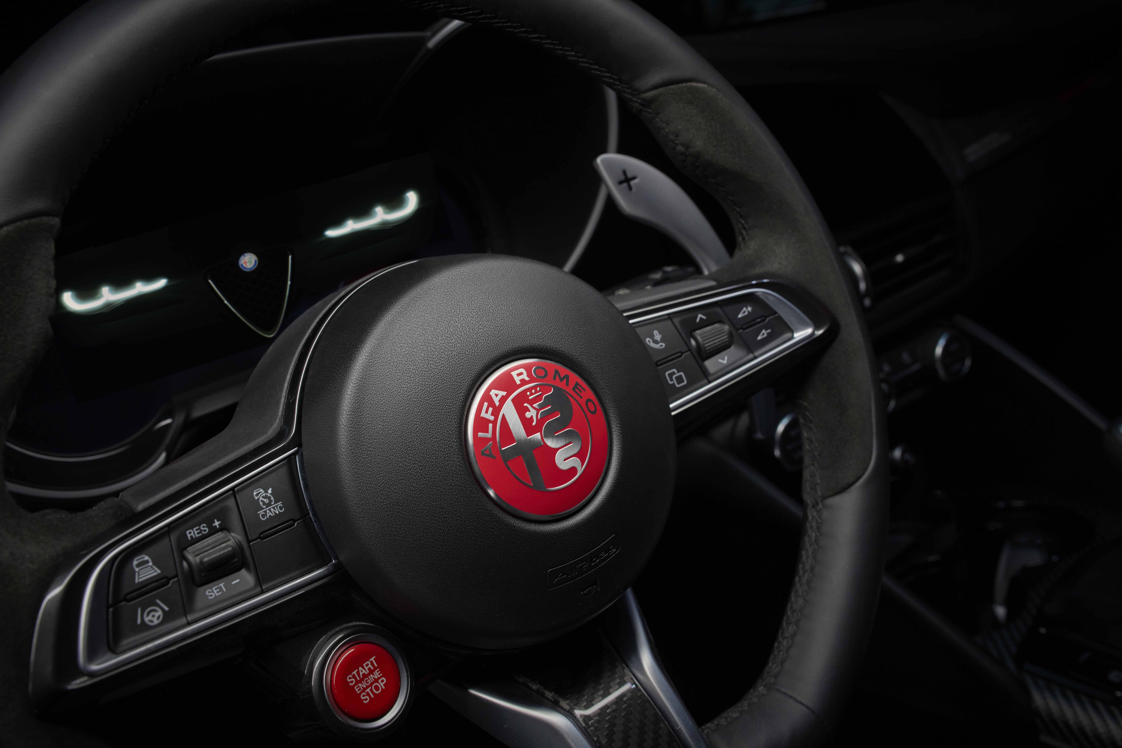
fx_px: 904
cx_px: 561
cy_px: 374
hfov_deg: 63.7
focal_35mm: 29
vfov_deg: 45.0
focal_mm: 29
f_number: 8
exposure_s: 1/40
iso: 640
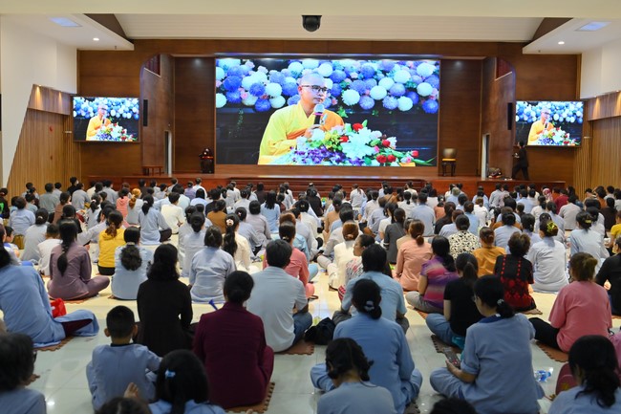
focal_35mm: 35
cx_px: 310
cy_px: 207
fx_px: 604
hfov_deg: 54.4
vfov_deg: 37.8
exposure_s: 1/125
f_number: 5
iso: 2500
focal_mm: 35
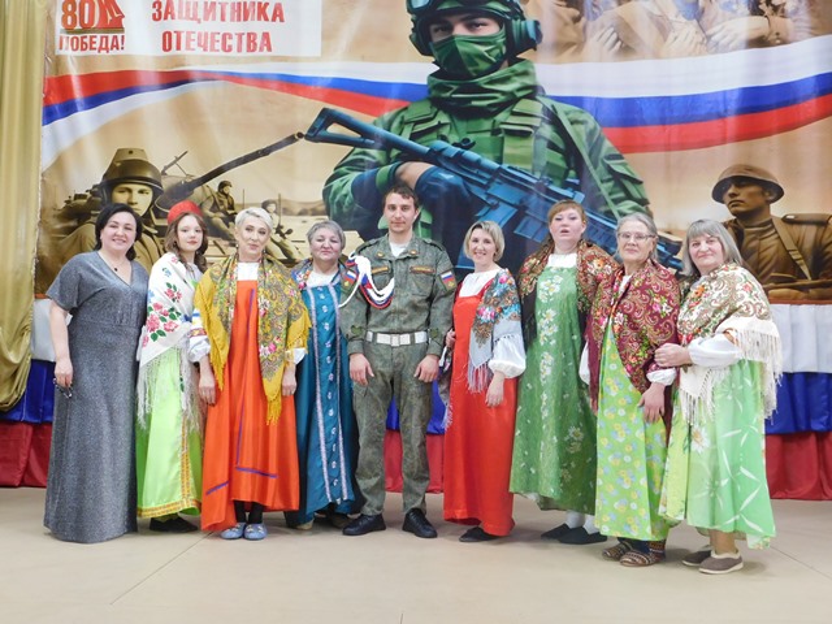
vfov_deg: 39.7
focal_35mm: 36
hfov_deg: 51.4
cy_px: 312
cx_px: 416
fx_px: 865
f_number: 3.5
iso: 400
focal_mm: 6.3
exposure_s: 1/15
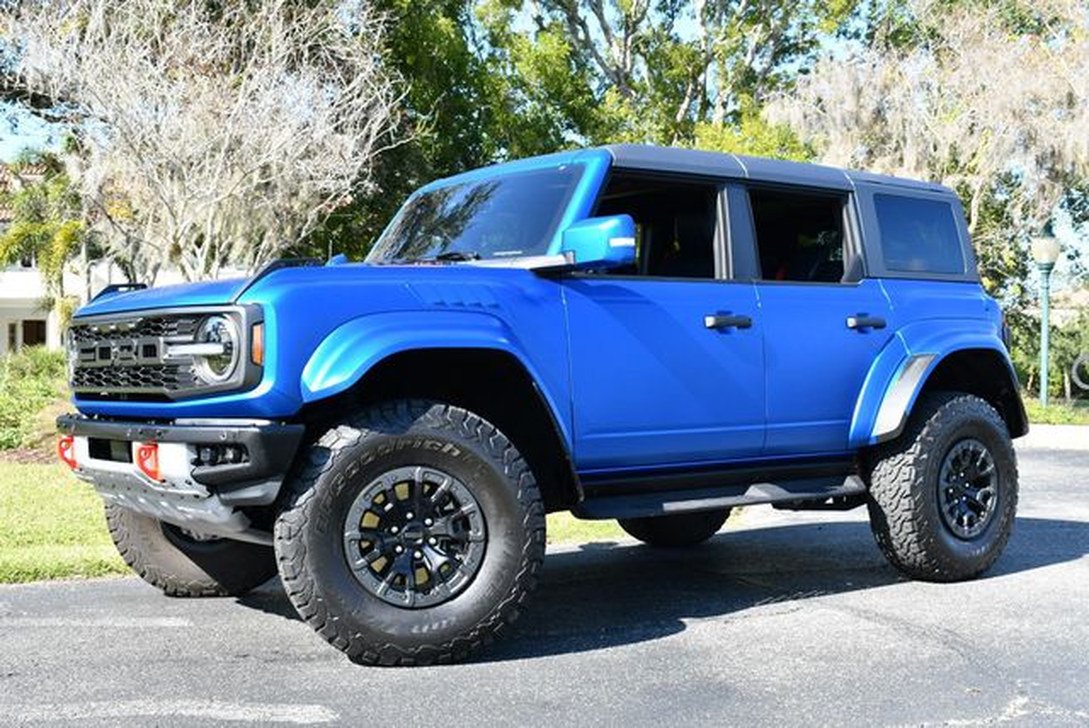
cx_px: 544
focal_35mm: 46
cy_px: 364
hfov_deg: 42.7
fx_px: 1393
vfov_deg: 29.3
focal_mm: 23
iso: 200
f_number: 5.6
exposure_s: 1/250
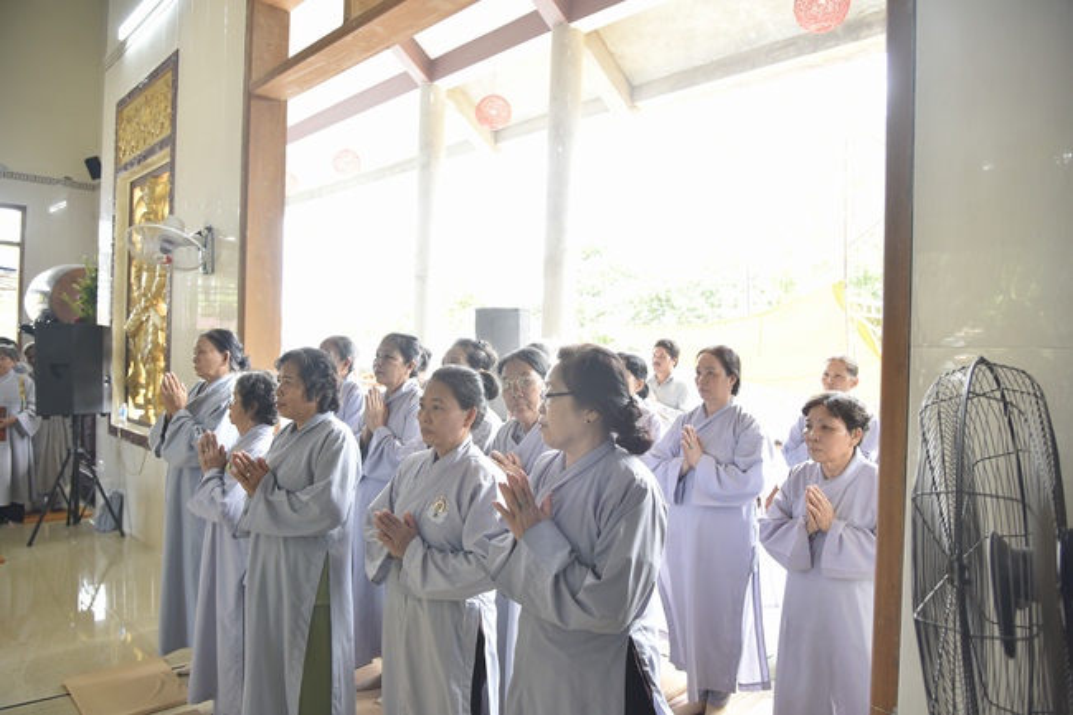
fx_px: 715
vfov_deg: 53.1
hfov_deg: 73.8
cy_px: 358
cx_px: 536
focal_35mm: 24
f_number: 4
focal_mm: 24
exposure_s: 1/40
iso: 320
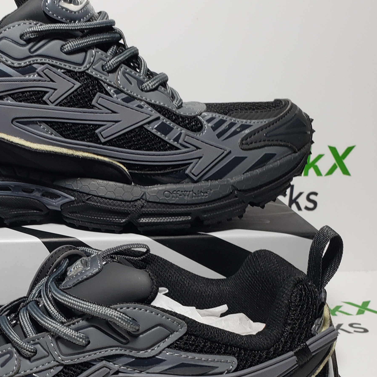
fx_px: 641
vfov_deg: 32.4
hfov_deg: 31.3
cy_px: 259
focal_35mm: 52
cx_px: 39
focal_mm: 4.3
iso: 50
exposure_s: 1/139
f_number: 2.4
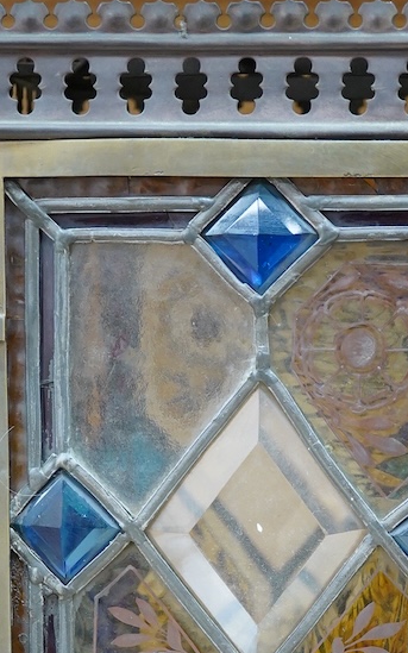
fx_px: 1673
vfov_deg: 21.9
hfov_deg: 13.9
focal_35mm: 94
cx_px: 256
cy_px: 493
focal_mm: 30
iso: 2500
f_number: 5
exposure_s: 1/100
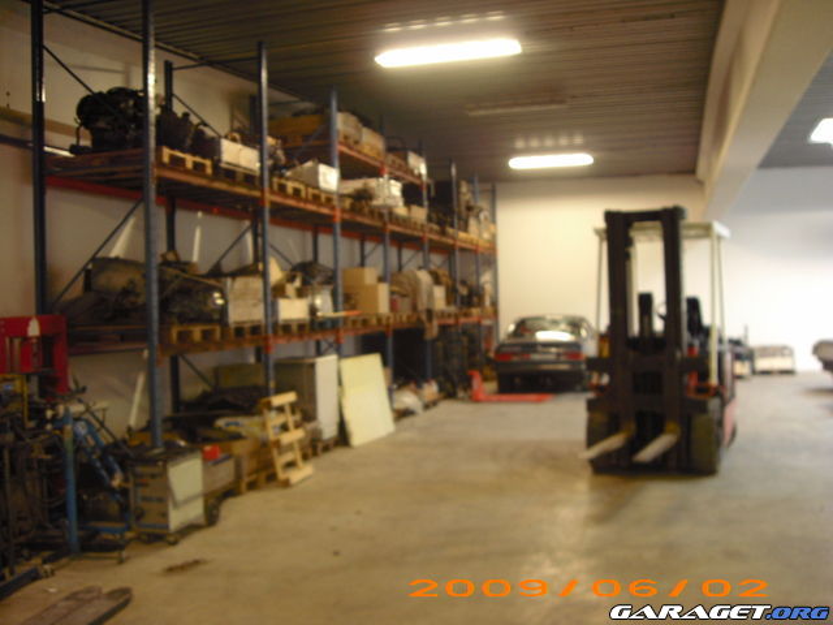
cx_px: 416
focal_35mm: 37
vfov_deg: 38.7
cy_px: 312
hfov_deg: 50.1
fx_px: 890
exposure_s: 1/6
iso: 200
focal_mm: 6.2
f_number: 2.7
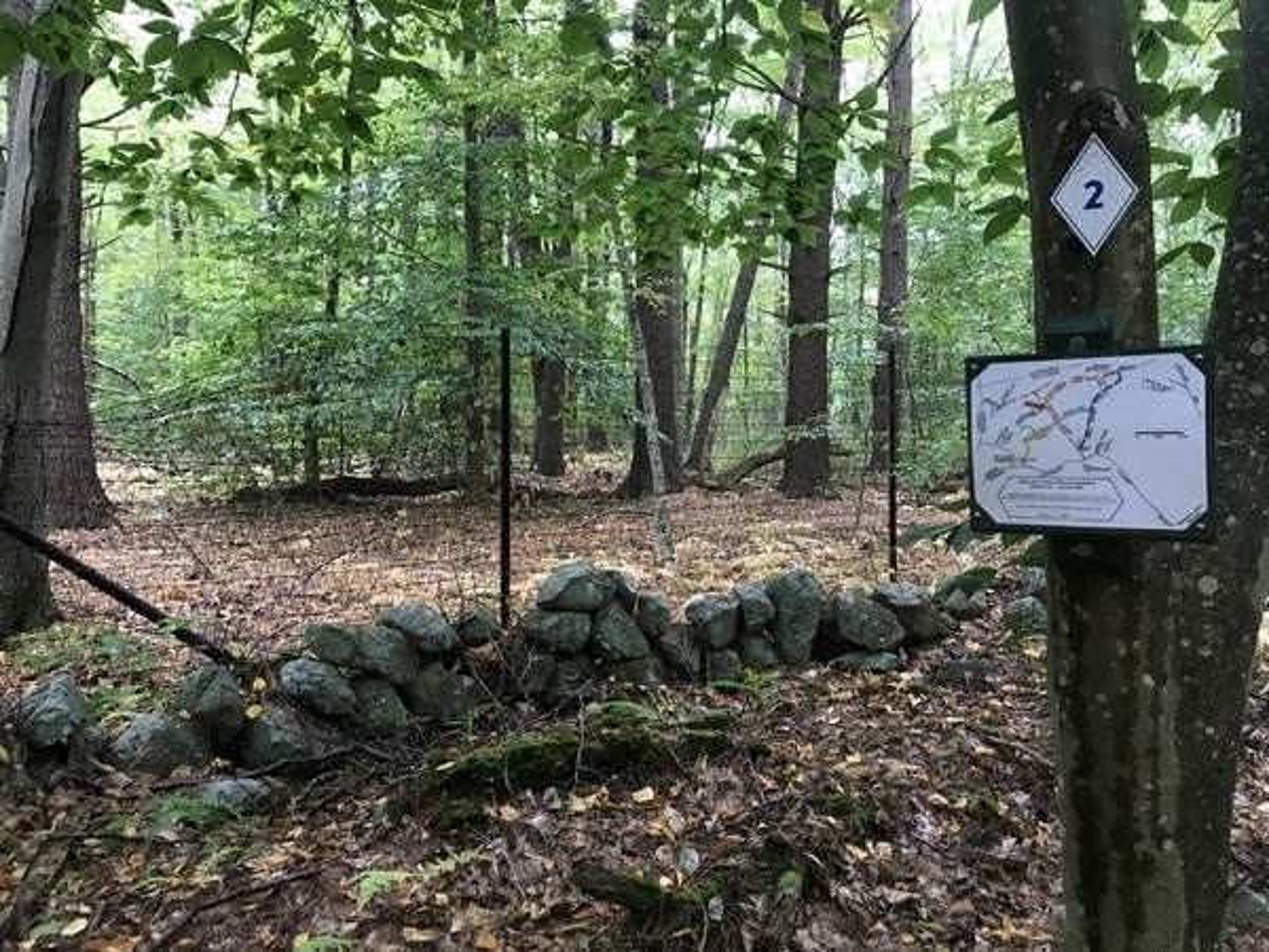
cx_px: 634
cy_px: 476
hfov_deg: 63.4
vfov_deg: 49.7
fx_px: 1026
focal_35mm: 28
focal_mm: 3.99
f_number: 1.8
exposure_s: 1/15
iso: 50
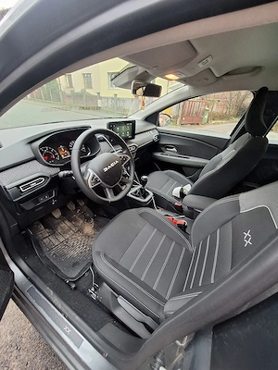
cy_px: 185
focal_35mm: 13
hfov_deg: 89.9
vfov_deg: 106.2
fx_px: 139
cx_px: 139
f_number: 2.2
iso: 125
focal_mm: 1.74
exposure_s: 1/50
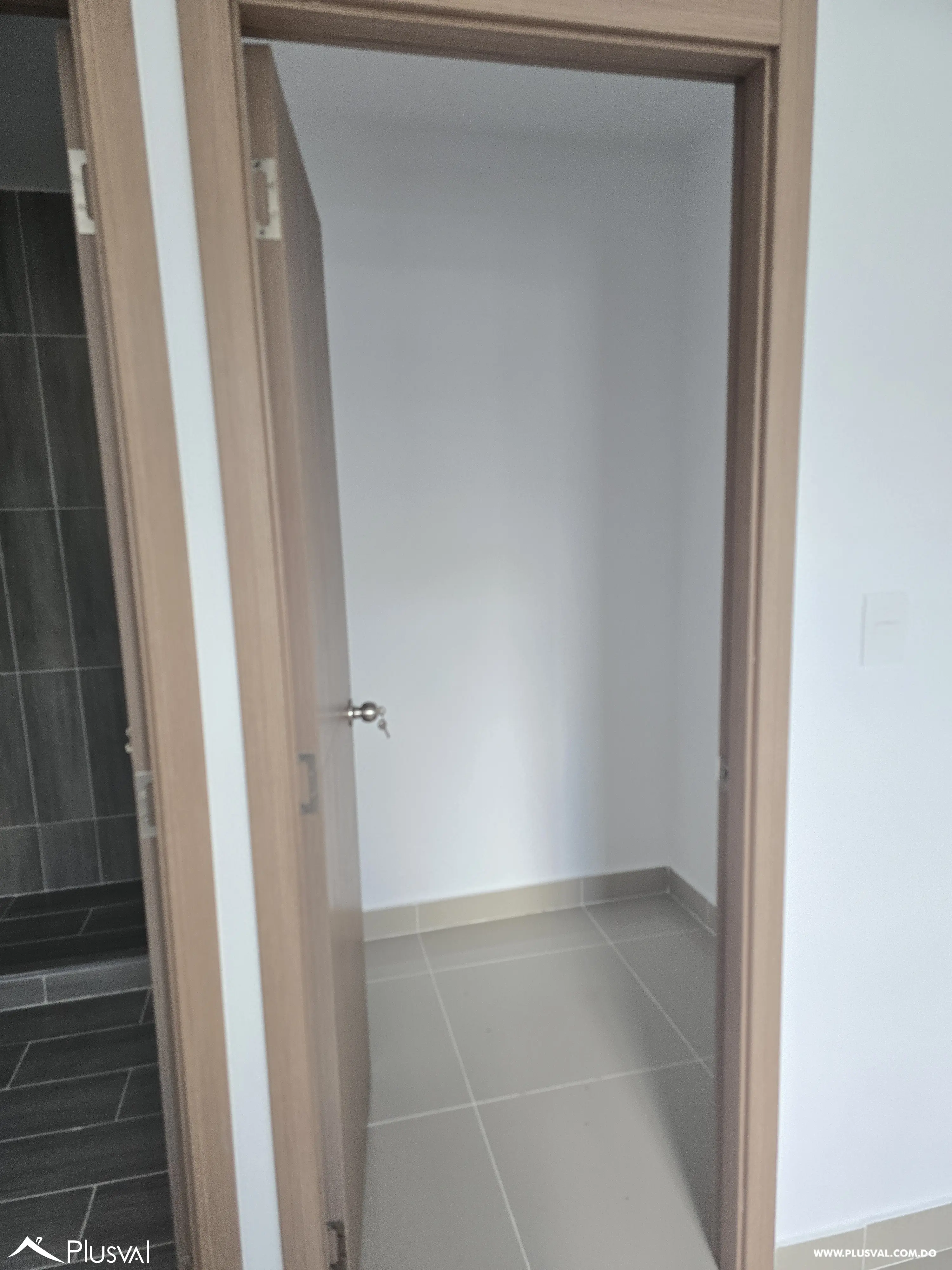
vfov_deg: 73.9
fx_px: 843
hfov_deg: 58.9
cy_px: 635
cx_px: 476
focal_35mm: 23
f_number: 1.7
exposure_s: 1/120
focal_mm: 6.3
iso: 250
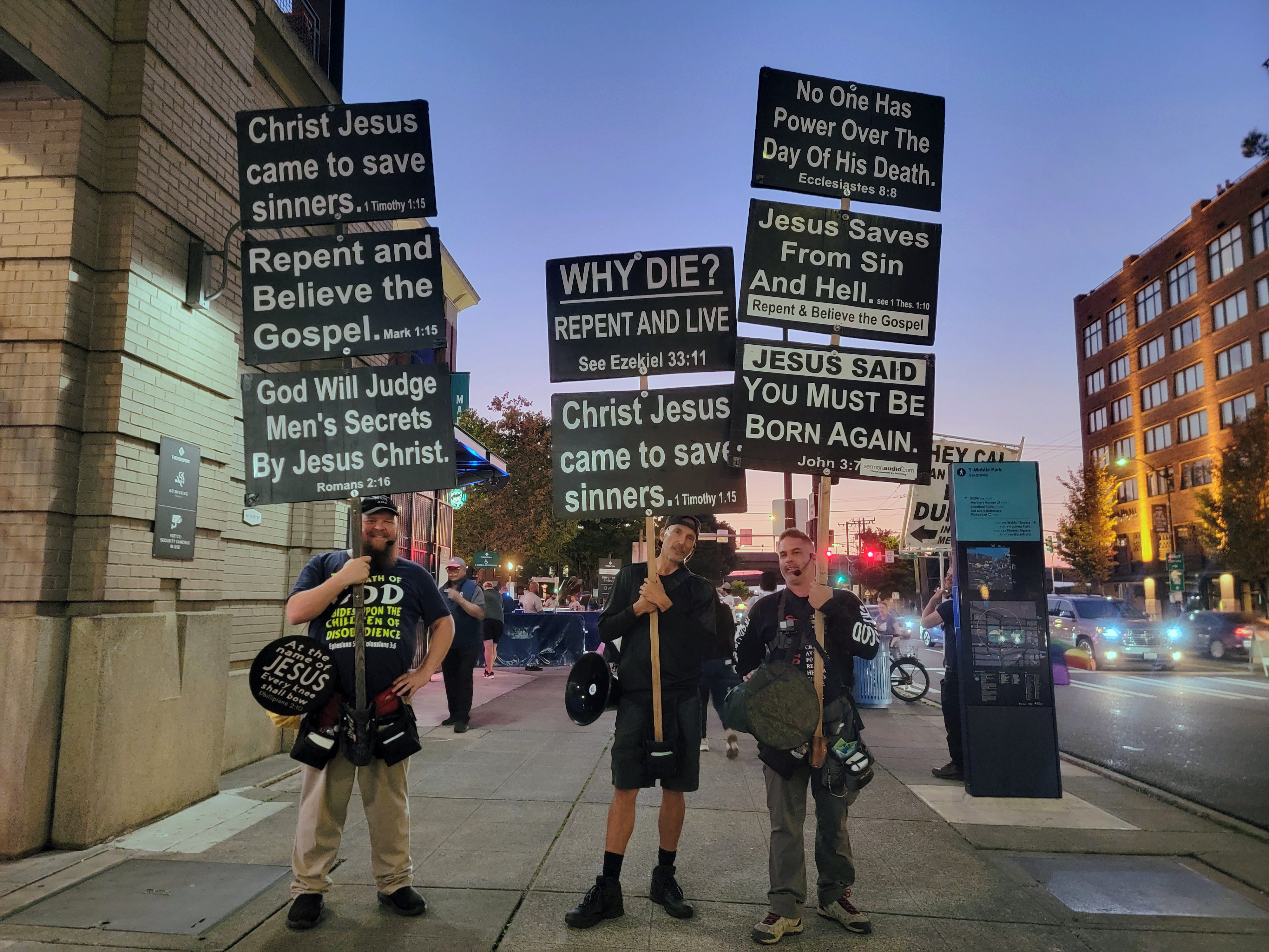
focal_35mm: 24
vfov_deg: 56.8
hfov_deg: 71.6
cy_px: 476
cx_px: 634
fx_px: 880
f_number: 1.8
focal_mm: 6.7
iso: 640
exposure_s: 1/40
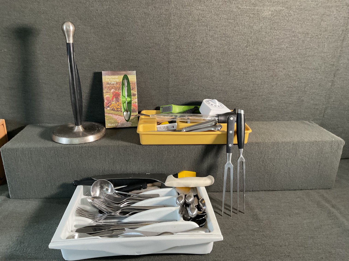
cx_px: 174
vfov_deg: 48.2
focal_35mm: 29
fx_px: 292
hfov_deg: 61.7
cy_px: 130
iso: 160
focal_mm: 3
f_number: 1.8
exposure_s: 1/60
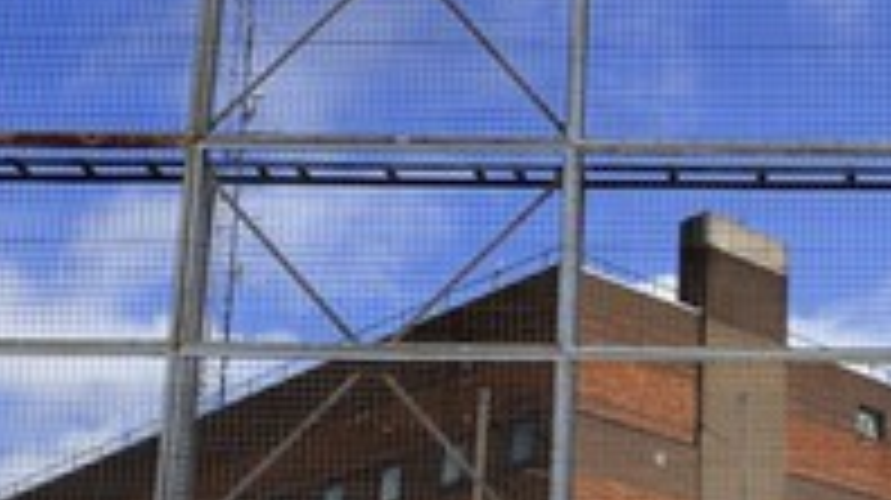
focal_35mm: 69
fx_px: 1629
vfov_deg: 16.7
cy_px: 595
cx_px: 846
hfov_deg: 29.0
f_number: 8
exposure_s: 1/500
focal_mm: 31
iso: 400
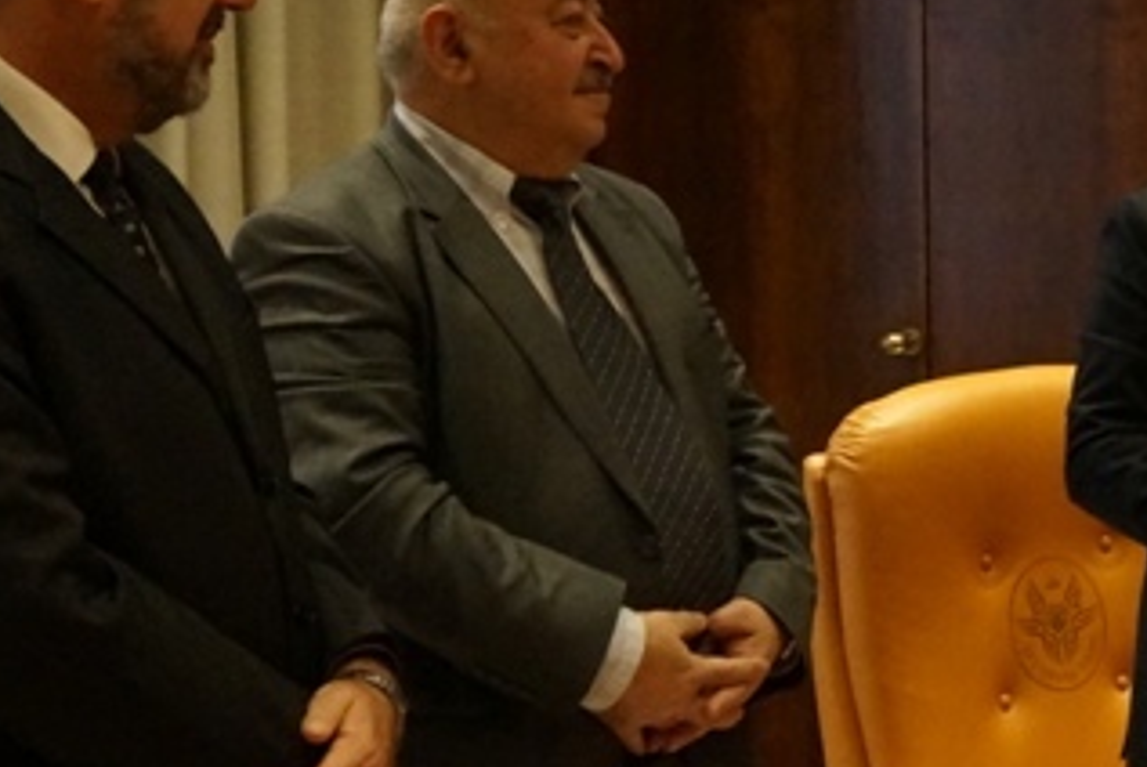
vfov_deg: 11.8
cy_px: 174
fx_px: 3699
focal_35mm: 116
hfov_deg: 16.7
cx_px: 1469
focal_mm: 24
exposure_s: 1/100
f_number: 4
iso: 3200
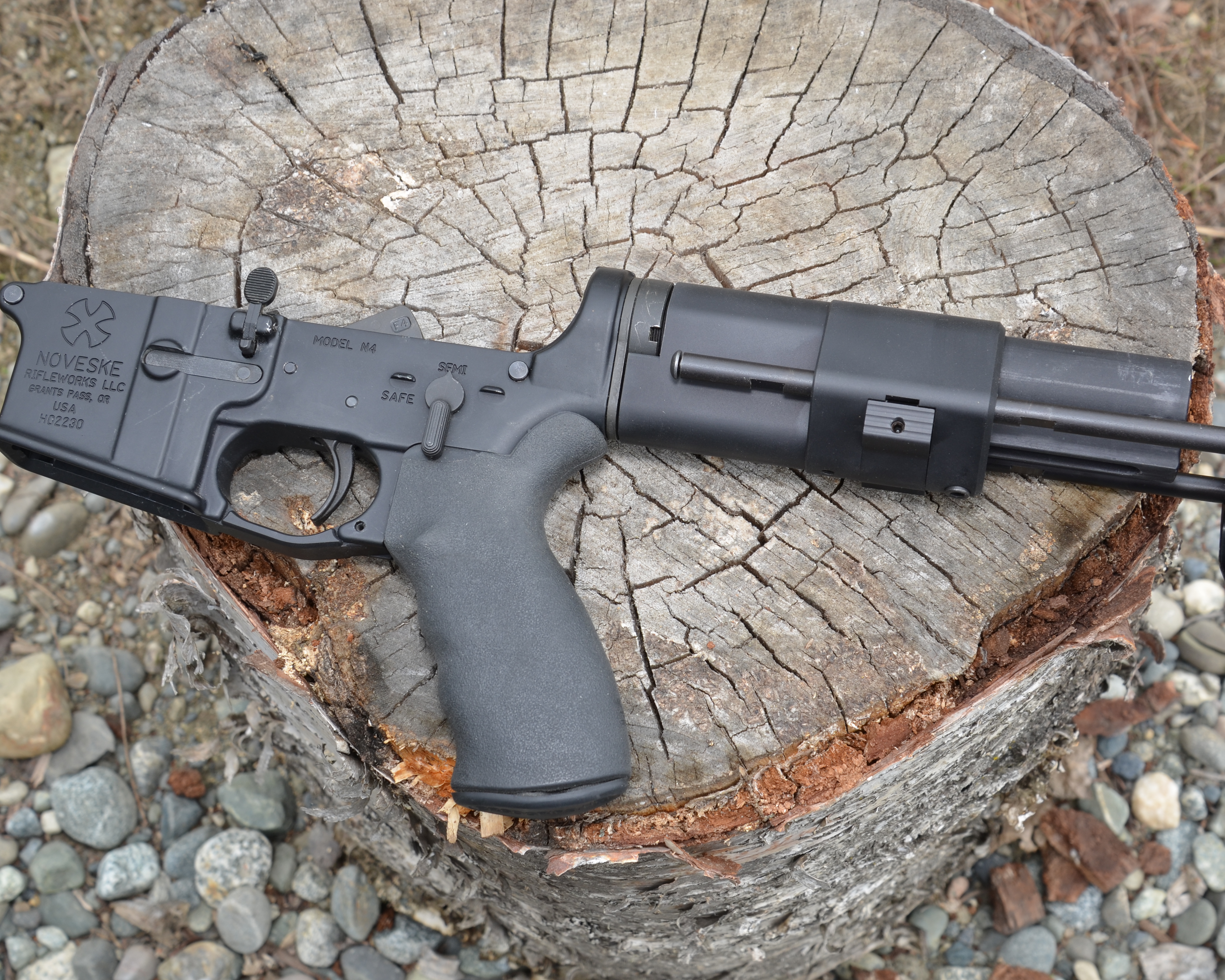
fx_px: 2248
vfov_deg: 24.6
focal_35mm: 62
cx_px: 682
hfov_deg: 30.5
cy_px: 485
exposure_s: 1/30
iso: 140
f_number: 8
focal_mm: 36
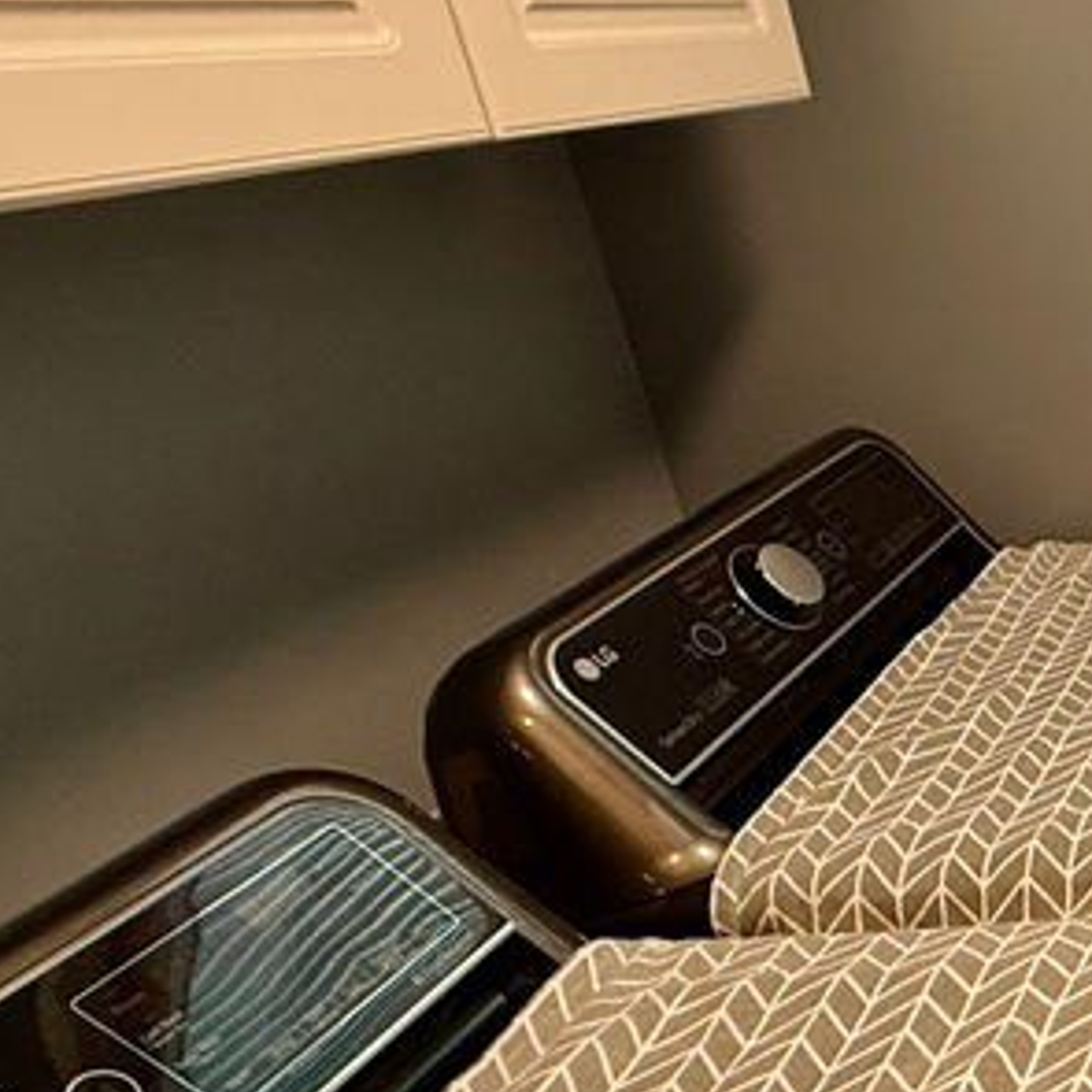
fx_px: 1535
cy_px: 666
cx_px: 1562
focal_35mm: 43
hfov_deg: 28.5
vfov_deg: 39.0
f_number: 2.2
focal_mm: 2.22
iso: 250
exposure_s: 1/60
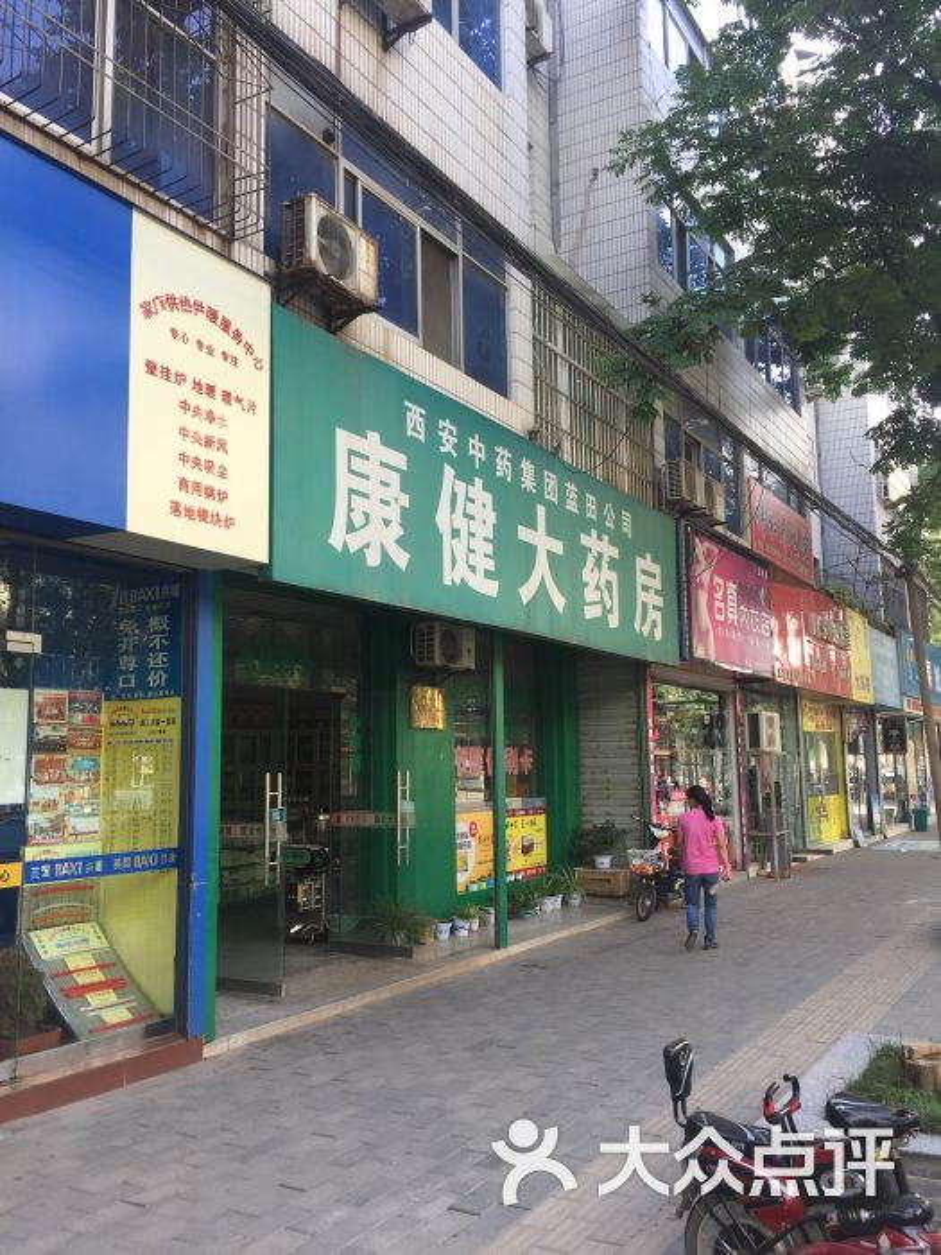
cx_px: 470
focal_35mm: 29
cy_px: 628
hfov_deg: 48.2
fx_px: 1051
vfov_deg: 61.7
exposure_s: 1/103
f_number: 2.2
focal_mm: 4.15
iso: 32
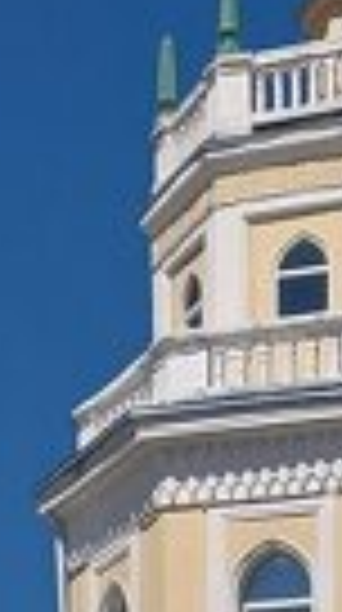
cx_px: 488
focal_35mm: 167
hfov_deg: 7.1
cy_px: 1595
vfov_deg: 10.6
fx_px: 2706
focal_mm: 4
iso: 20
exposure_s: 1/1667
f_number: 1.8
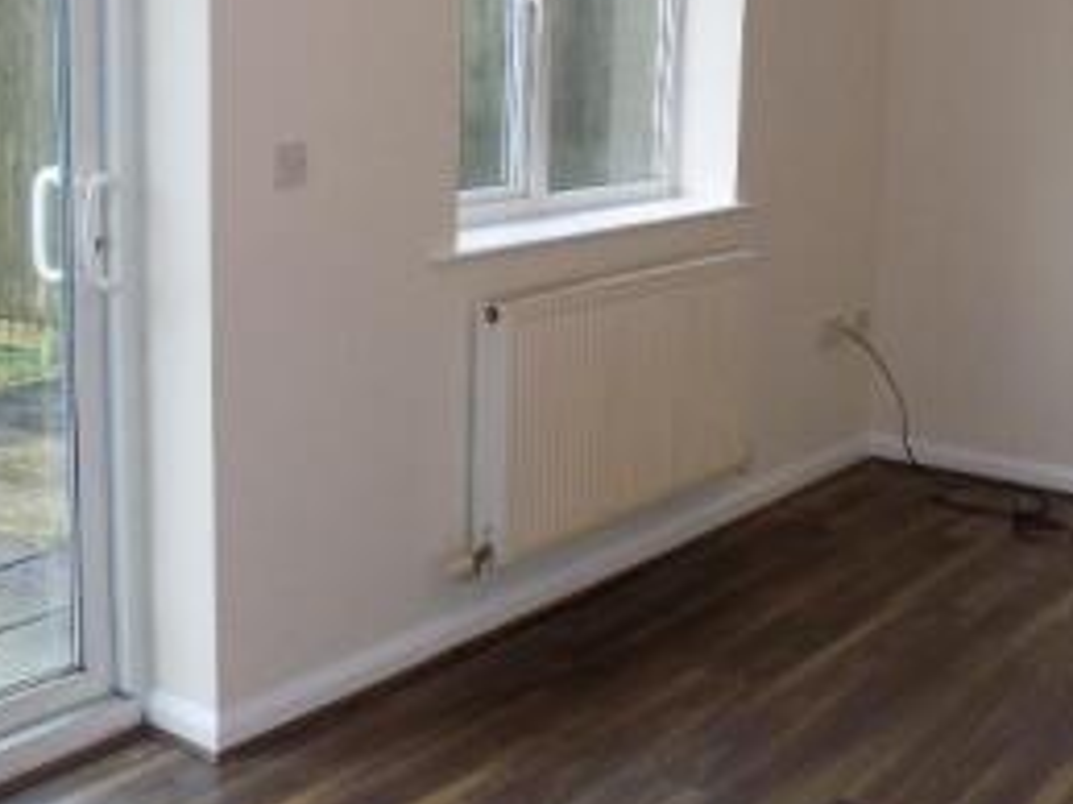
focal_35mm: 54
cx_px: 652
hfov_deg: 35.4
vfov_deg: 26.9
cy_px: 309
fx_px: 1673
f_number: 3.1
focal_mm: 4.3
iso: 160
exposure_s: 1/30
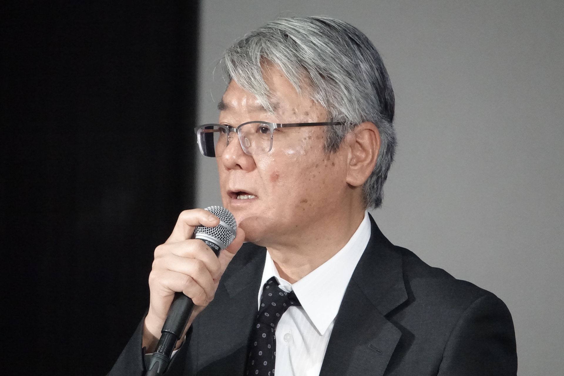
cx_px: 282
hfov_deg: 4.3
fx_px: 7598
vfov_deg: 2.8
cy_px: 188
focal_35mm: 485
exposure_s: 1/640
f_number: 4
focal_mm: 177.86
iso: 6400
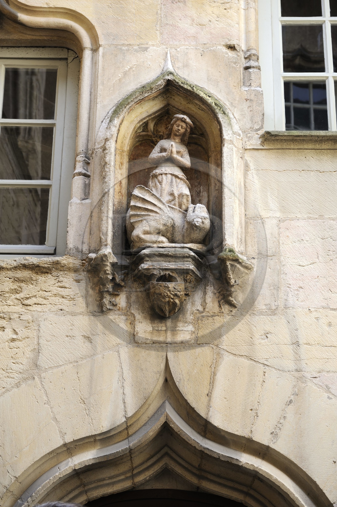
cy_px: 254
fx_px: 872
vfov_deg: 32.4
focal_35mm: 62
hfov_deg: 21.9
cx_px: 168
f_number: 5.6
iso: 200
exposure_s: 1/80
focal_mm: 62
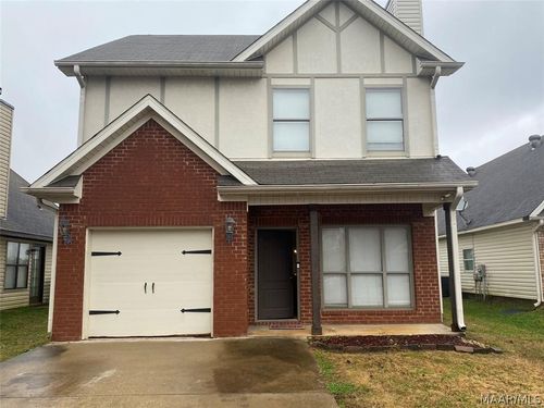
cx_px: 272
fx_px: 409
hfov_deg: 67.3
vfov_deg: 53.1
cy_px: 204
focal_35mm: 26
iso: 32
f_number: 1.8
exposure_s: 1/597
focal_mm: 4.25
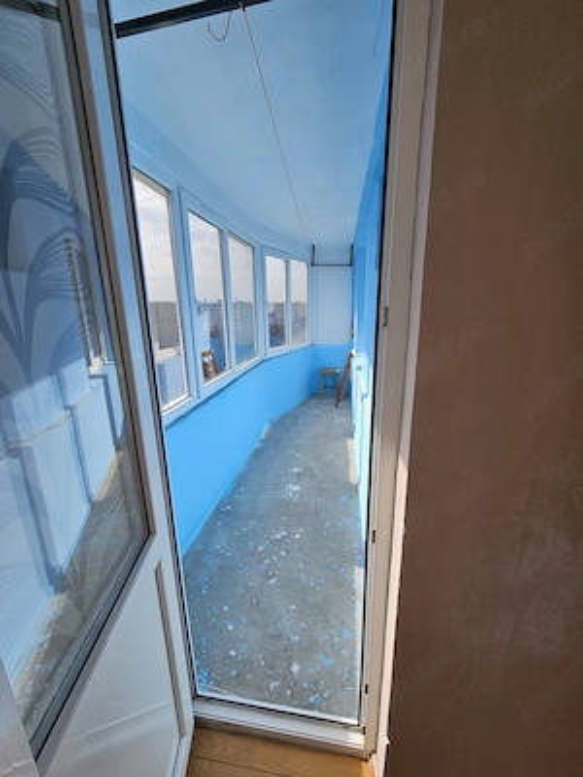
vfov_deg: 106.2
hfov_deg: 89.9
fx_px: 292
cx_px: 292
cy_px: 388
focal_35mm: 13
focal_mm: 2.2
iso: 50
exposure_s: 1/1402
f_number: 2.2
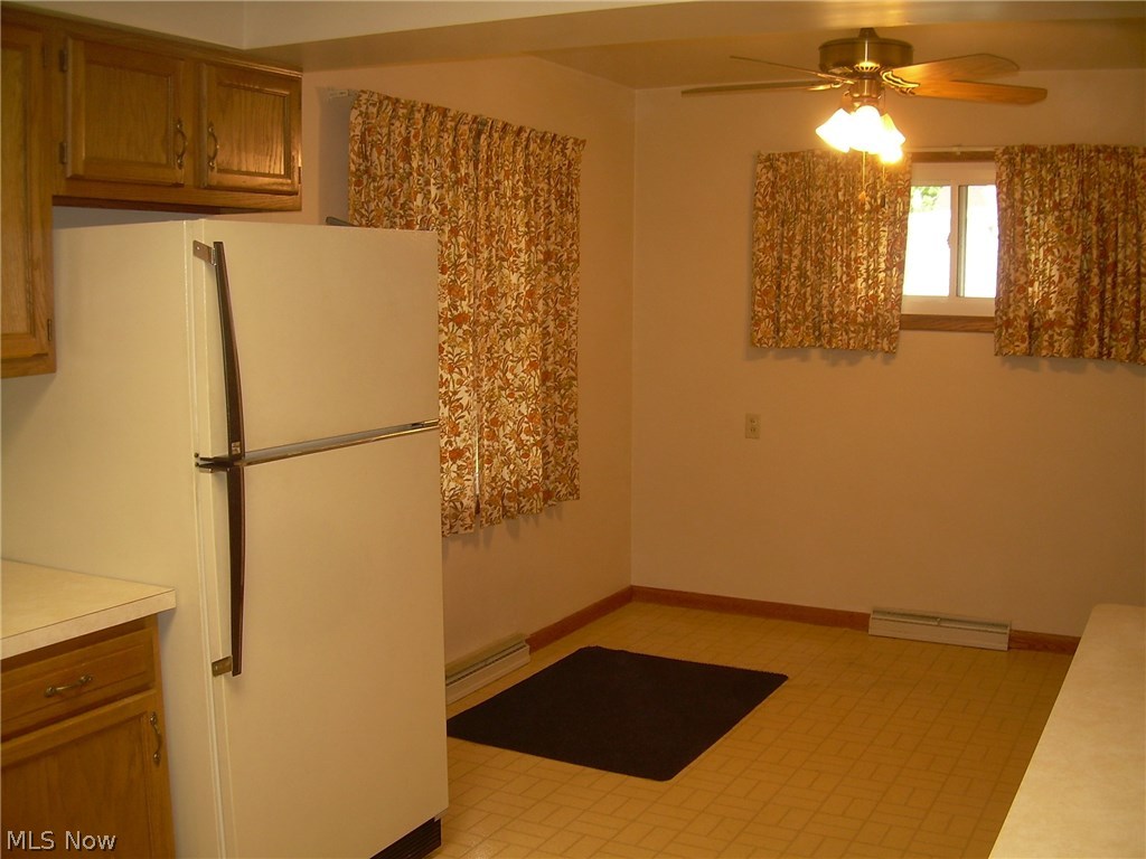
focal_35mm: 38
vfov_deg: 37.7
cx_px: 573
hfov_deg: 49.0
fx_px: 1258
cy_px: 430
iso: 50
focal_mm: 6.3
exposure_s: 1/30
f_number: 2.8
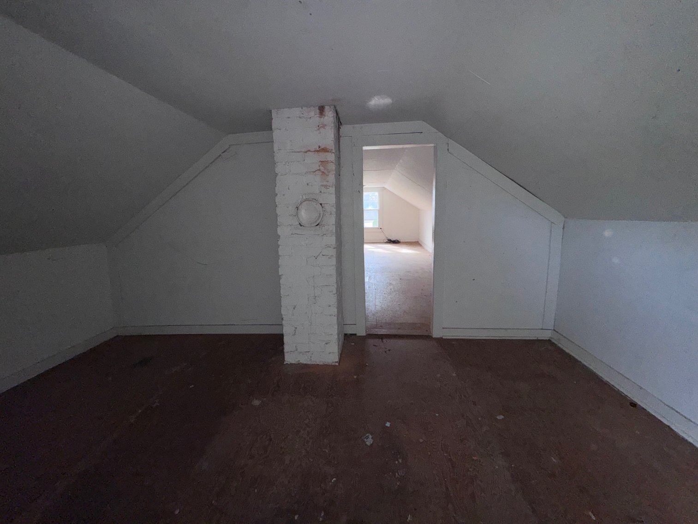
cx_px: 349
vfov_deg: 85.7
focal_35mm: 14
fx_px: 282
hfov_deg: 102.1
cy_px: 262
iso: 80
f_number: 2.2
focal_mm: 2.22
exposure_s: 1/119
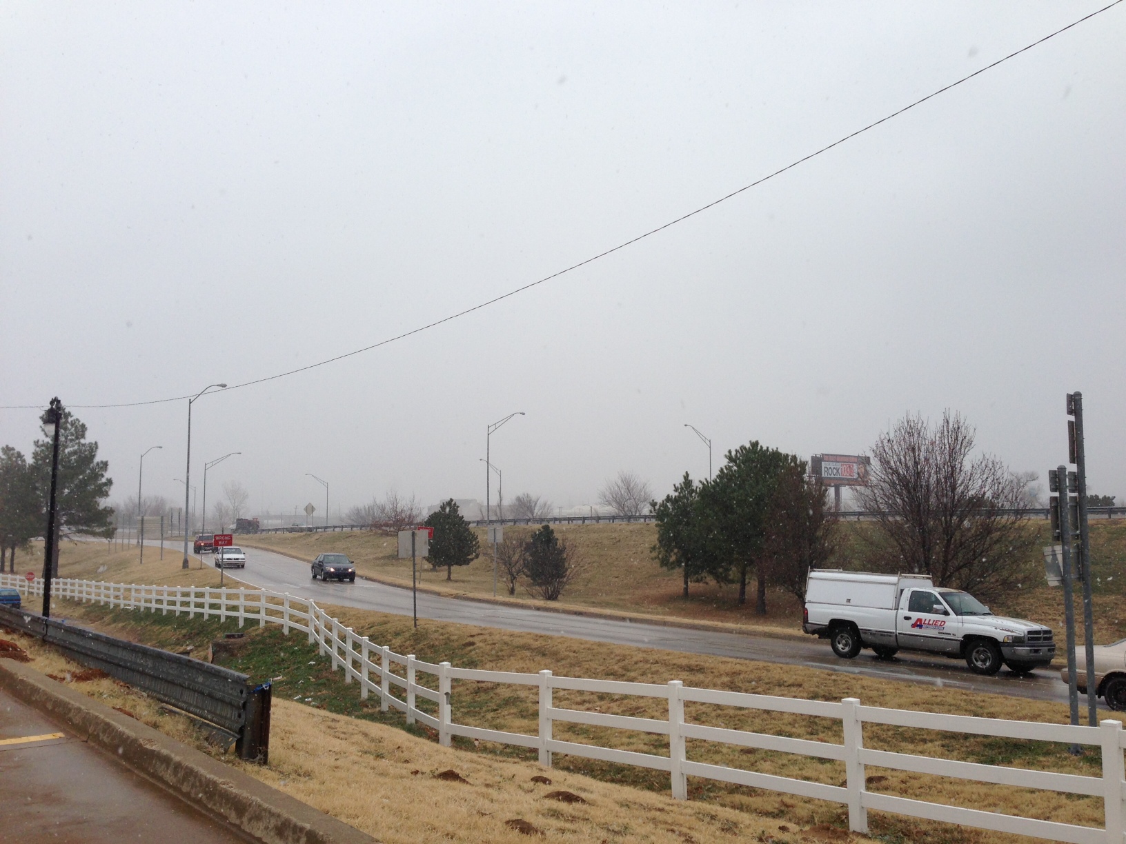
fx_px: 1073
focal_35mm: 33
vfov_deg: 42.9
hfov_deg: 55.4
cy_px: 422
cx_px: 563
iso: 50
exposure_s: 1/797
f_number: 2.4
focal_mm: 4.13
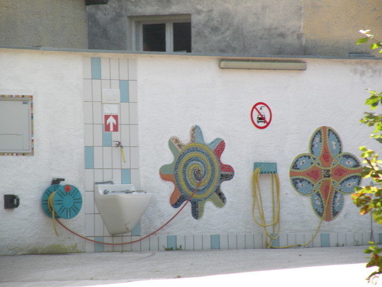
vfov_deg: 5.6
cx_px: 191
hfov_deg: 7.5
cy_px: 144
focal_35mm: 264
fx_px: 2913
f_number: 4.5
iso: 64
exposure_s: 1/63.4
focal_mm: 46.7
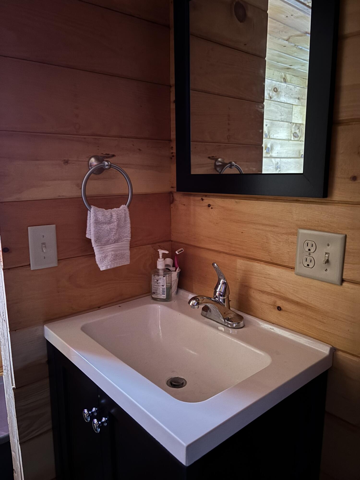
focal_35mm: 26
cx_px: 180
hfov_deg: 53.1
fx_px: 361
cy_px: 240
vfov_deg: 67.3
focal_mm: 5.96
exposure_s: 1/9
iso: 800
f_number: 1.6
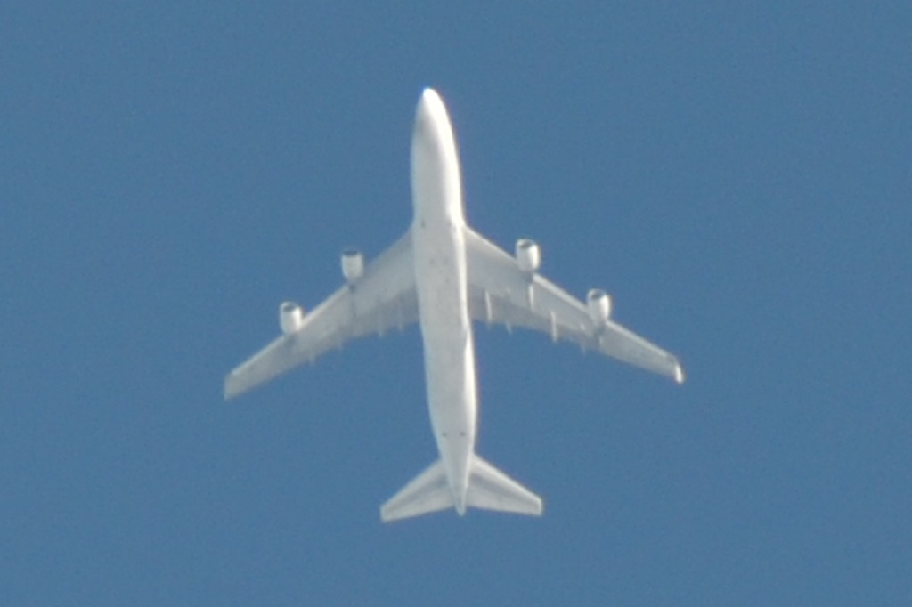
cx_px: 456
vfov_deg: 3.1
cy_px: 304
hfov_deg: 4.6
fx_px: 11396
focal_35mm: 450
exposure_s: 1/500
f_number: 5.6
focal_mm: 300
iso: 200
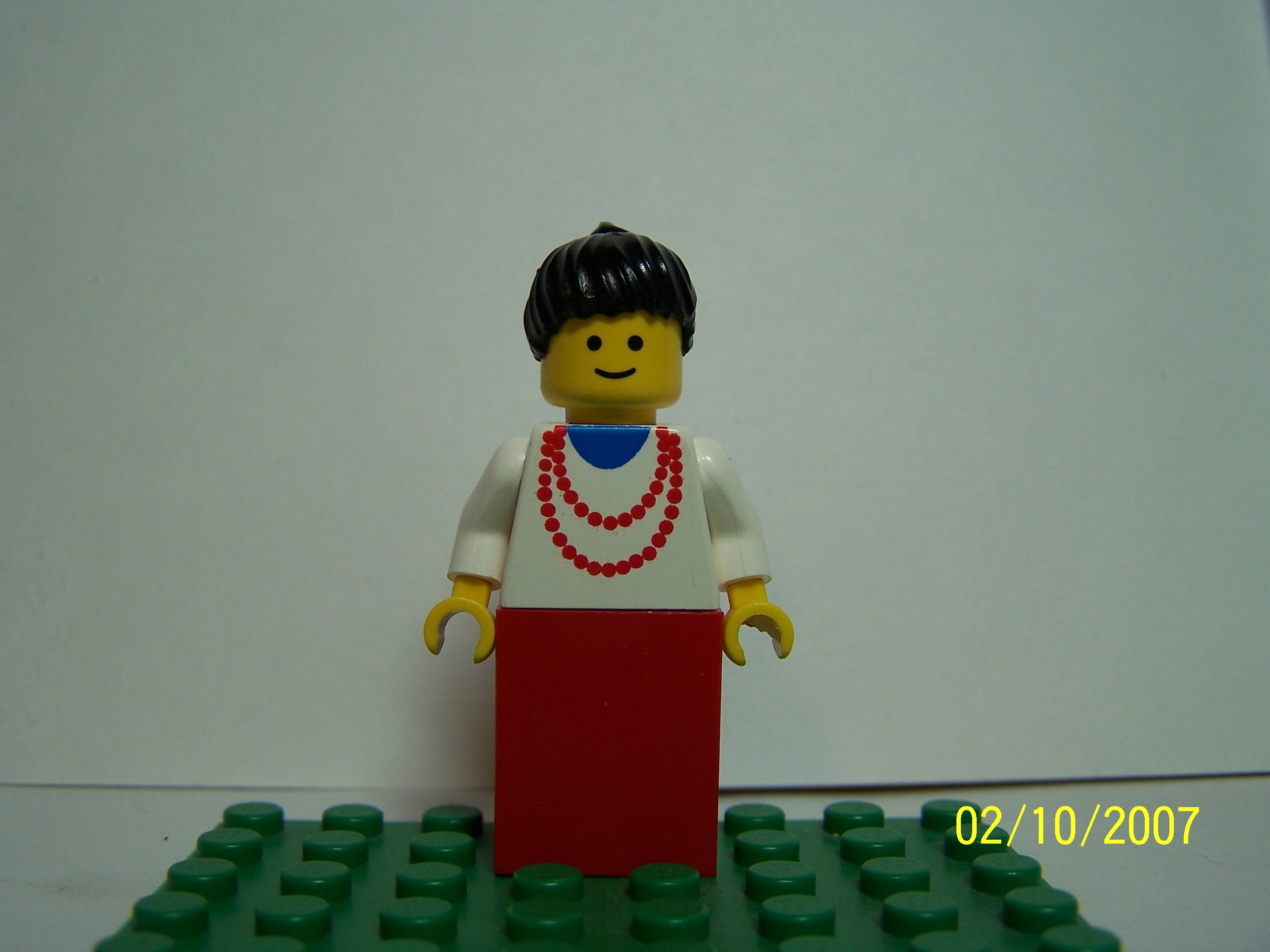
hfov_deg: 49.0
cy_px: 476
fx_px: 1394
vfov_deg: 37.7
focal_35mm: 38
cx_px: 635
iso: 80
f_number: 2.8
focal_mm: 6.3
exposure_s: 1/90
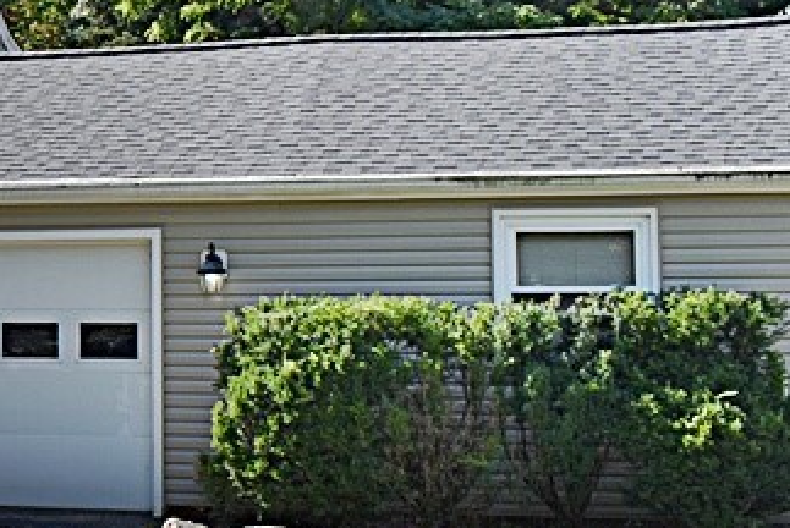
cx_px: -335
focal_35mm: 95
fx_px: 2087
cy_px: 145
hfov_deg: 19.2
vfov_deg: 14.4
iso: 140
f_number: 8
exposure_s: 1/250
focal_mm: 20
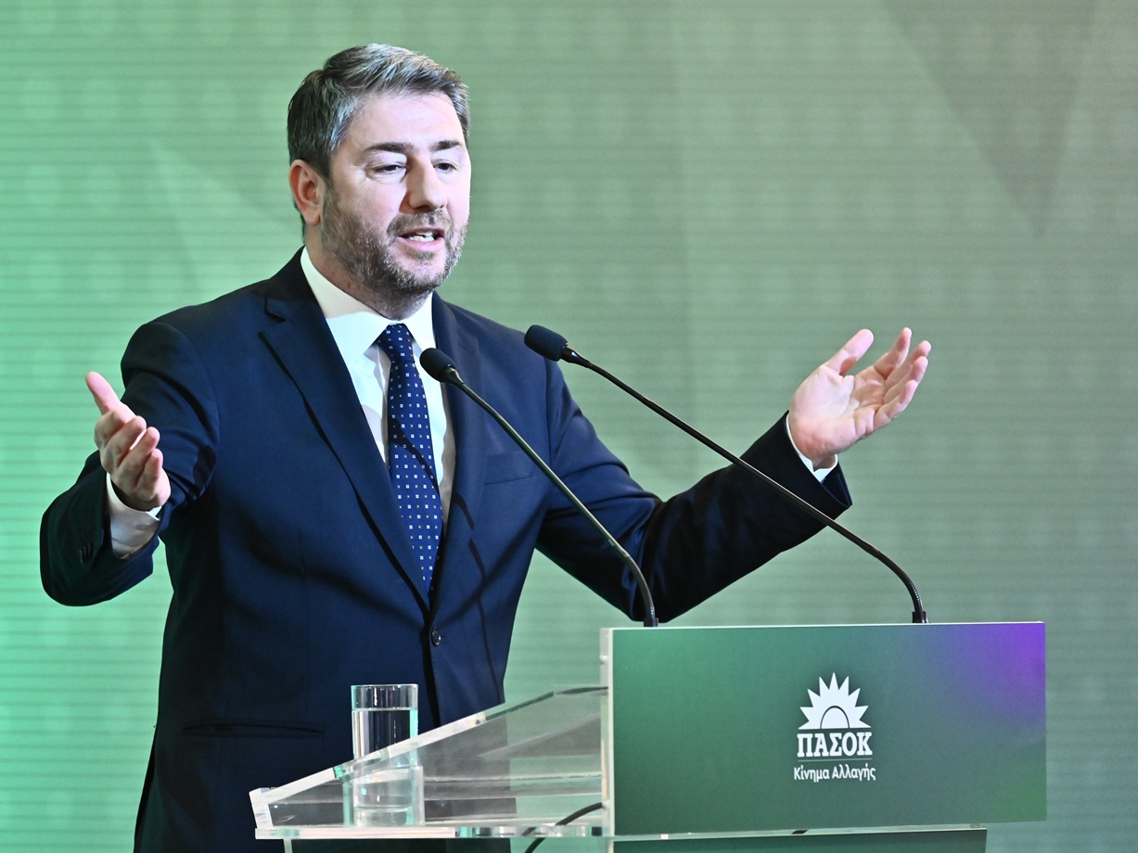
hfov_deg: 5.2
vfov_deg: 3.9
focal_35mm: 381
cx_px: 505
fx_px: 12524
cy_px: 426
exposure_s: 1/250
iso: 7200
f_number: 6
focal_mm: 350
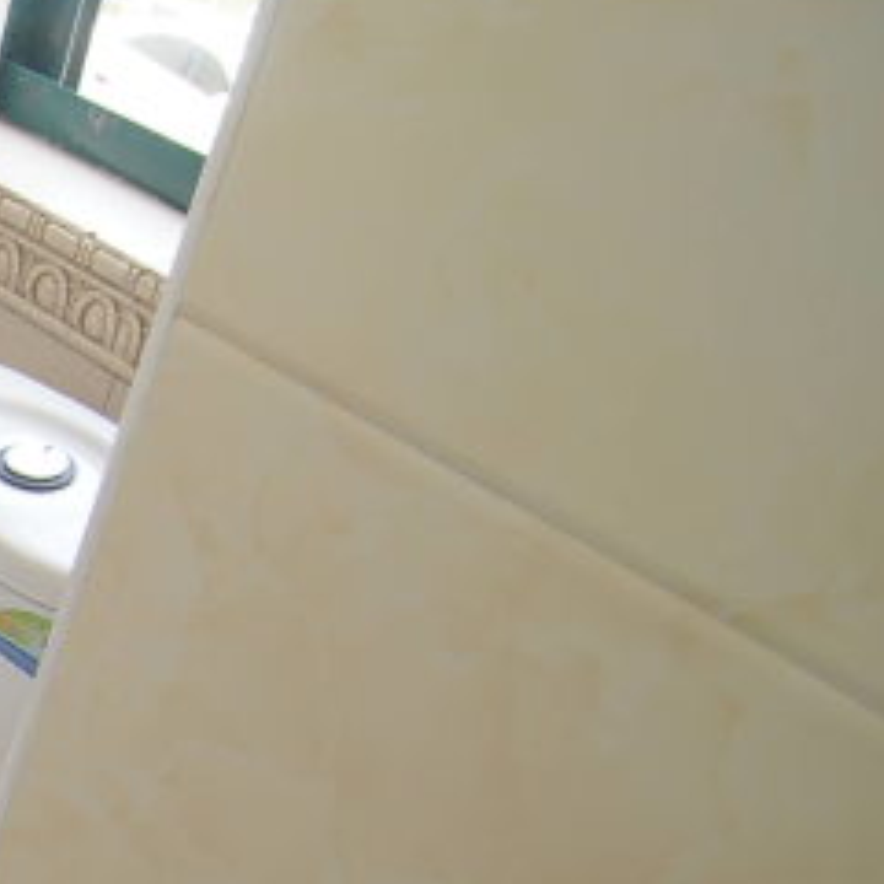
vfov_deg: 30.9
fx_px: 1474
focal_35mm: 51
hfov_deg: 24.2
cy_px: 893
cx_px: -519
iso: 250
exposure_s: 1/60
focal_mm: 12
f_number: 5.6
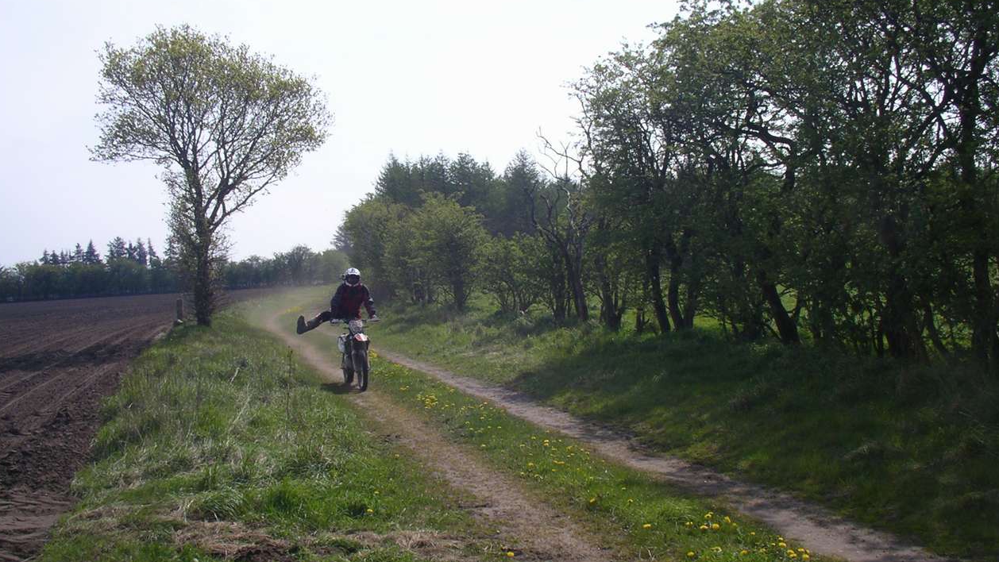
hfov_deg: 49.4
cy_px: 332
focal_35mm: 41
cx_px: 501
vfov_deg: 29.0
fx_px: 1086
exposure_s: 1/200
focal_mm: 5.7
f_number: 6.9
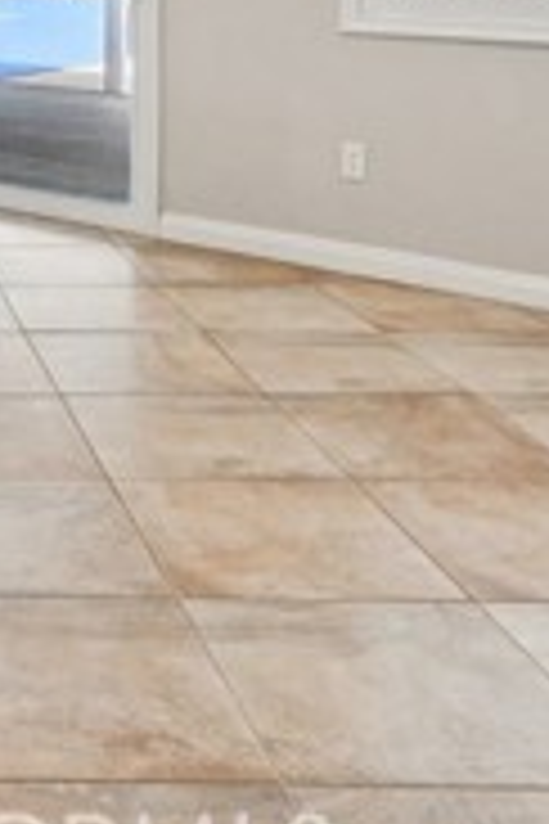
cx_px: -297
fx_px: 1281
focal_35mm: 56
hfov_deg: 20.4
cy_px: -41
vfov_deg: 32.2
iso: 400
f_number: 8
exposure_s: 1/40
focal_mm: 16
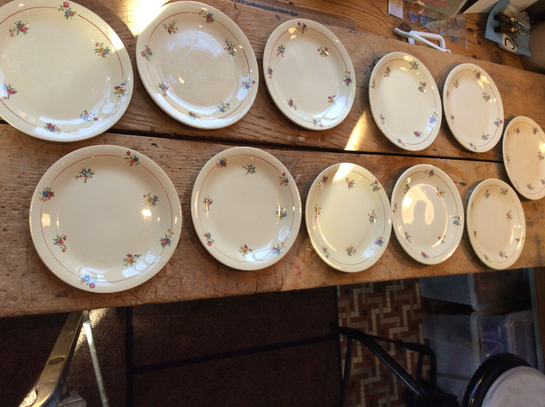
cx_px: 272
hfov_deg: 56.9
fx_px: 503
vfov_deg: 44.1
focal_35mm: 32
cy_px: 204
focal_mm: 3.3
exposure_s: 1/100
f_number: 2.4
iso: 64
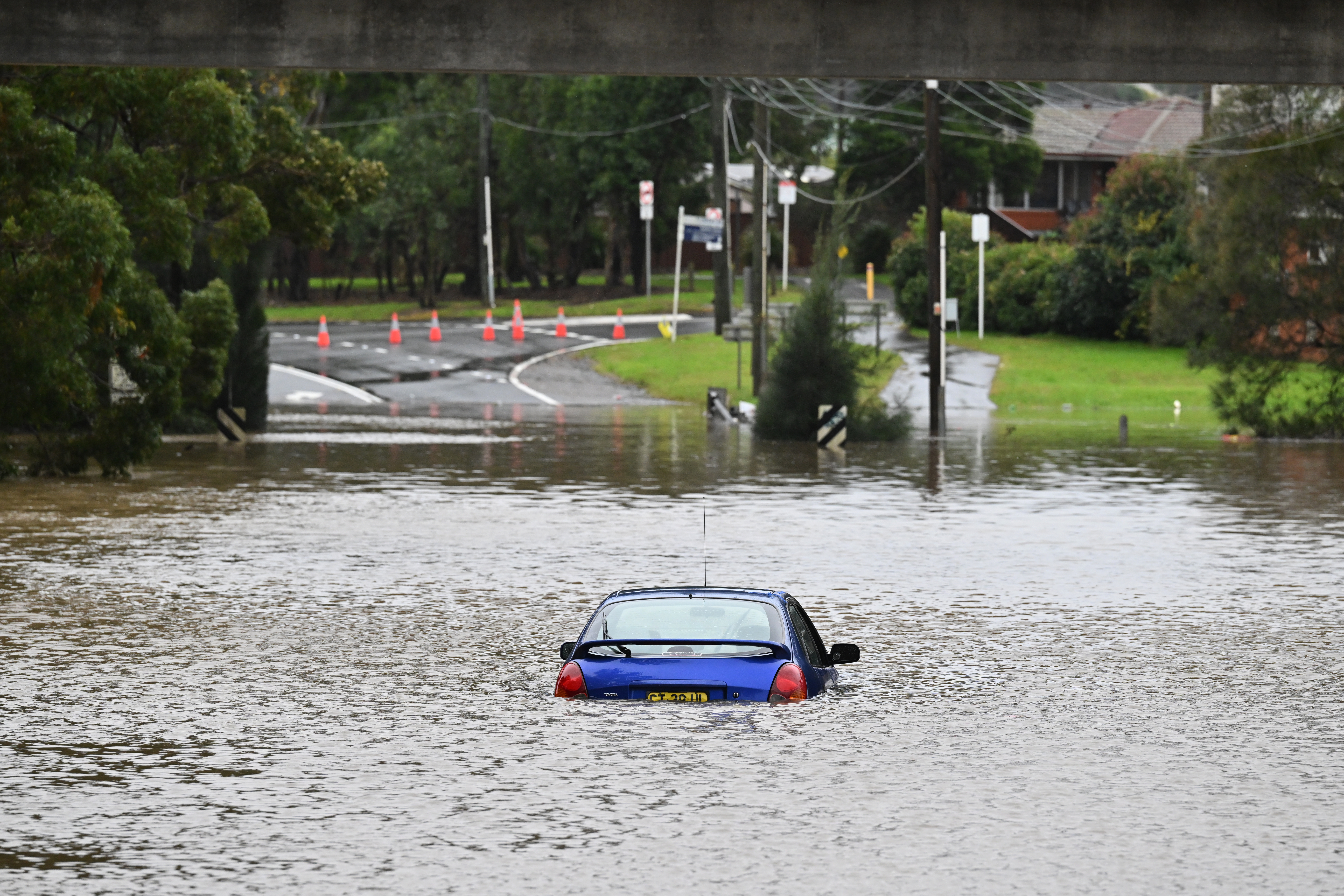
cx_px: 672
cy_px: 448
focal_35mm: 200
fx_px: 7466
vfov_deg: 6.9
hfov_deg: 10.3
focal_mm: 200
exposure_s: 1/1600
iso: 2000
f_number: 5
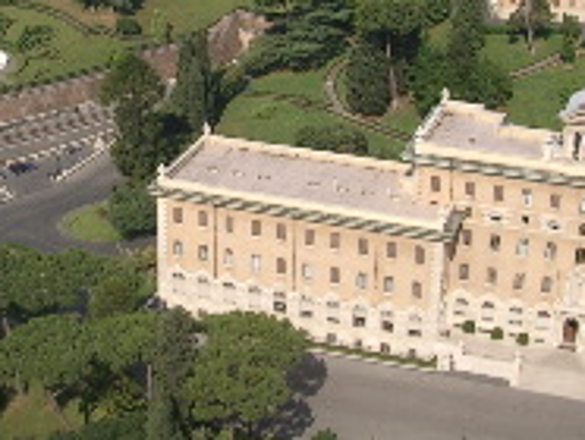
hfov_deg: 24.6
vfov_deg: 18.5
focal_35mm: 79
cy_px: 80
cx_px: 192
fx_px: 1337
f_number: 4.3
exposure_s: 1/800
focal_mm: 5.8
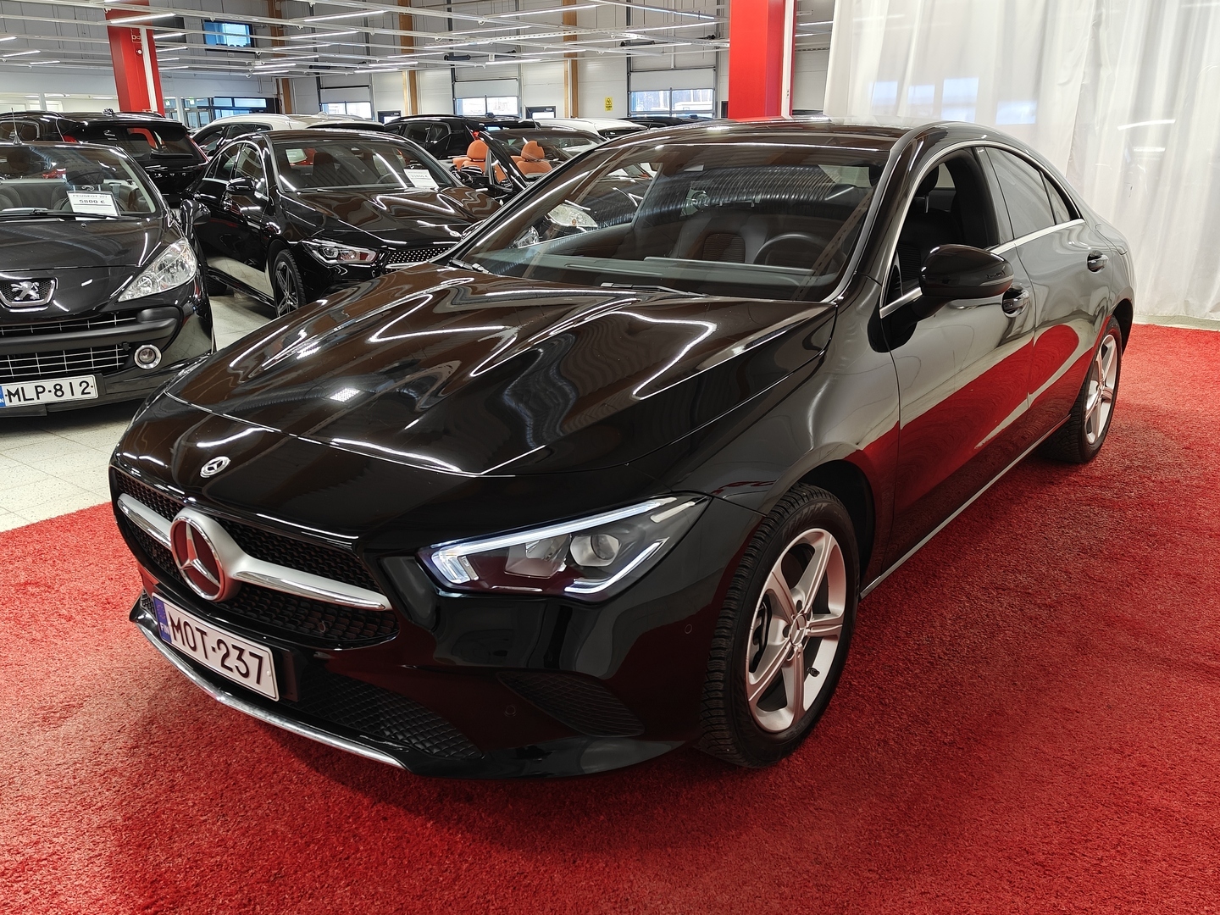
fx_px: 1022
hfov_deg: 61.7
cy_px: 458
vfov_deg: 48.2
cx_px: 610
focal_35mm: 29
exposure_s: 1/50
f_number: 1.8
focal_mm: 5.59
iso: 80
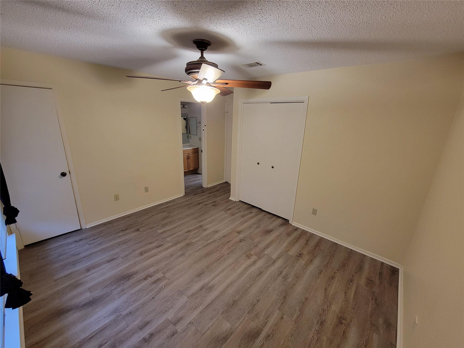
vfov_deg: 89.9
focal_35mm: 13
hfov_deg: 106.2
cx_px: 232
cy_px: 174
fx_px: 174
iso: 400
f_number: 2.2
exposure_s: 1/40
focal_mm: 2.2
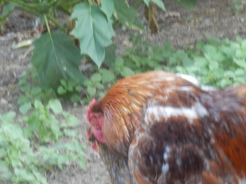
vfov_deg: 5.0
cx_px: 144
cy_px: 128
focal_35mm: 300
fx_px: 2132
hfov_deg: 6.6
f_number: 5.8
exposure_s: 1/80
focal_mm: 35.1
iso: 800
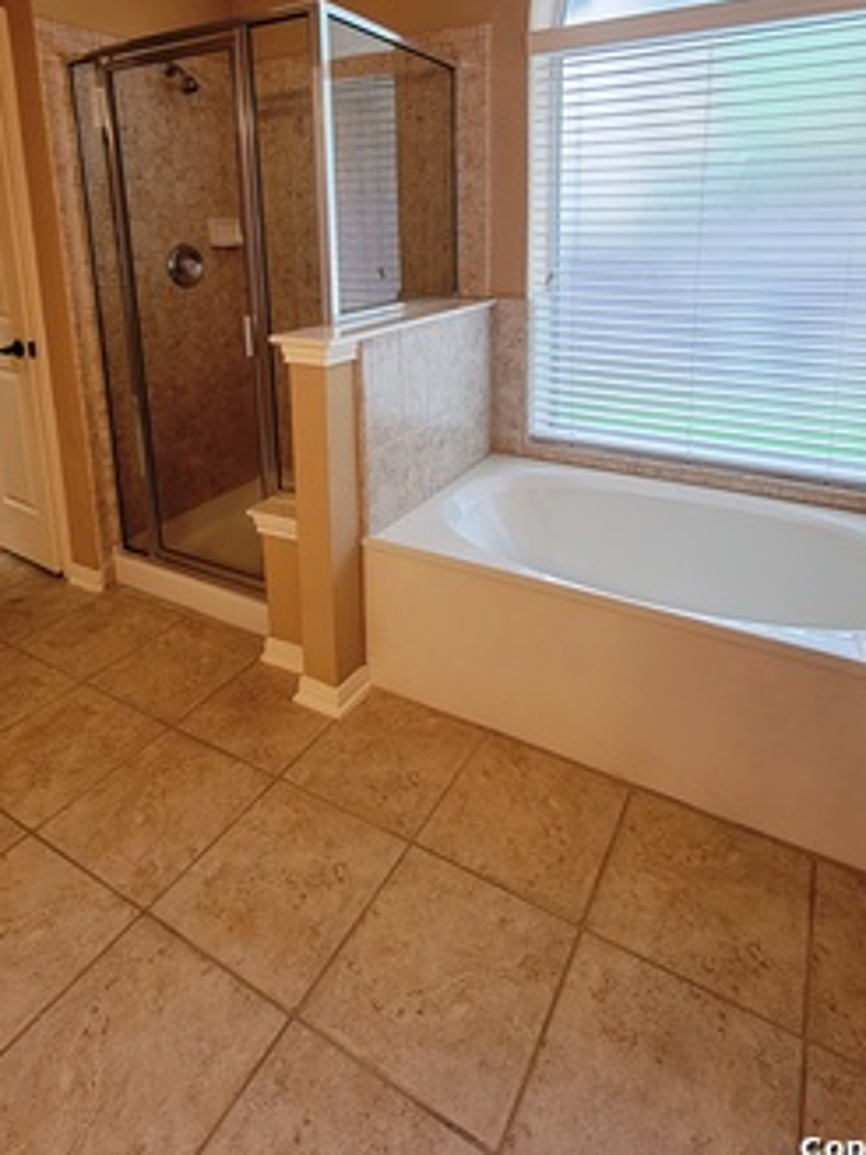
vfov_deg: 81.1
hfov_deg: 68.7
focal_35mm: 19
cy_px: 363
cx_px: 440
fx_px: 634
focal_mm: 2.2
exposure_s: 1/59
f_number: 2.2
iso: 100
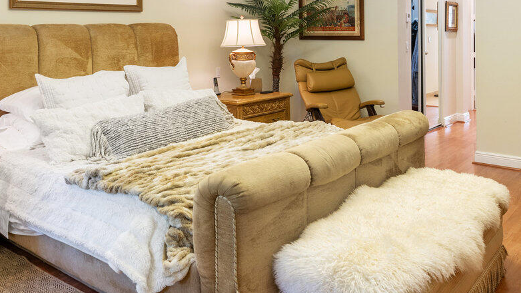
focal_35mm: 36
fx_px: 497
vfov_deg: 31.4
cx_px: 209
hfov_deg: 54.9
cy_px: 34
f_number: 7.1
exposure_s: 1/3
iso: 125
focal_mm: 14
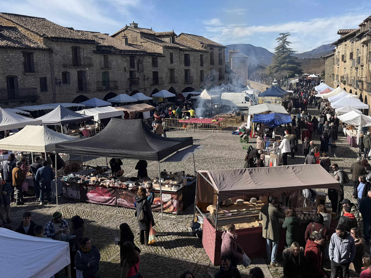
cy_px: 119
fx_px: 364
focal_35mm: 34
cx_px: 221
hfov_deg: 53.6
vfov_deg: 41.7
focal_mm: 6.76
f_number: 1.78
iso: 80
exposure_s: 1/4975
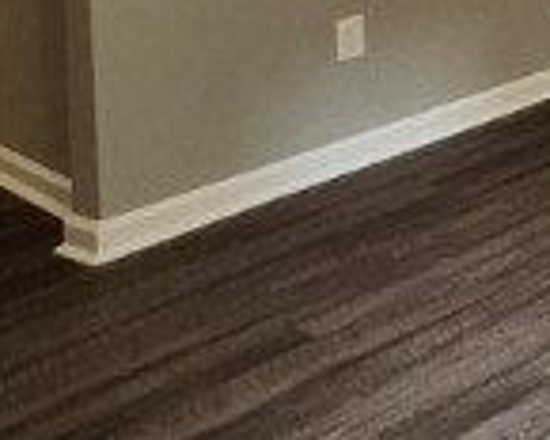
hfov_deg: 18.7
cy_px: -254
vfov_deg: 19.4
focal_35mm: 67
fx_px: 1091
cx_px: 1085
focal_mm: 1.74
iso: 125
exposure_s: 1/60
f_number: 2.2
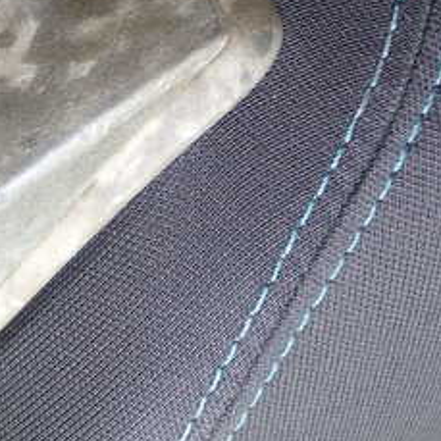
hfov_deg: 17.6
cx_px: -48
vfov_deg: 18.3
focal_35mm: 95
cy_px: 281
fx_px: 1369
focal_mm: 7.31
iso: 125
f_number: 2.8
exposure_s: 1/80
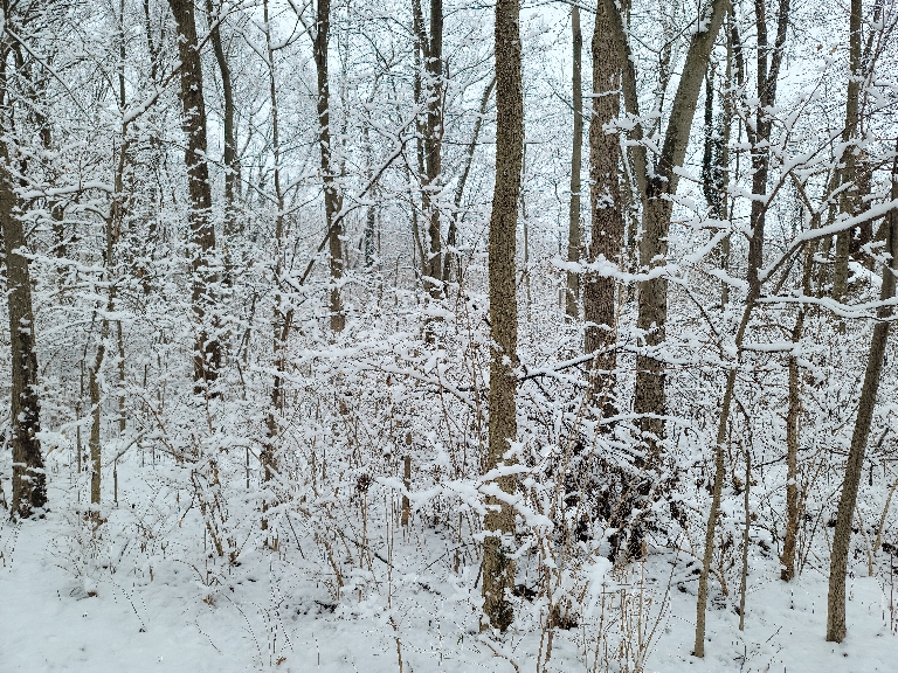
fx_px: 649
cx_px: 449
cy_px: 336
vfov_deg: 54.9
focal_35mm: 25
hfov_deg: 69.4
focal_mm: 7
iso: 20
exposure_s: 1/351
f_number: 1.8
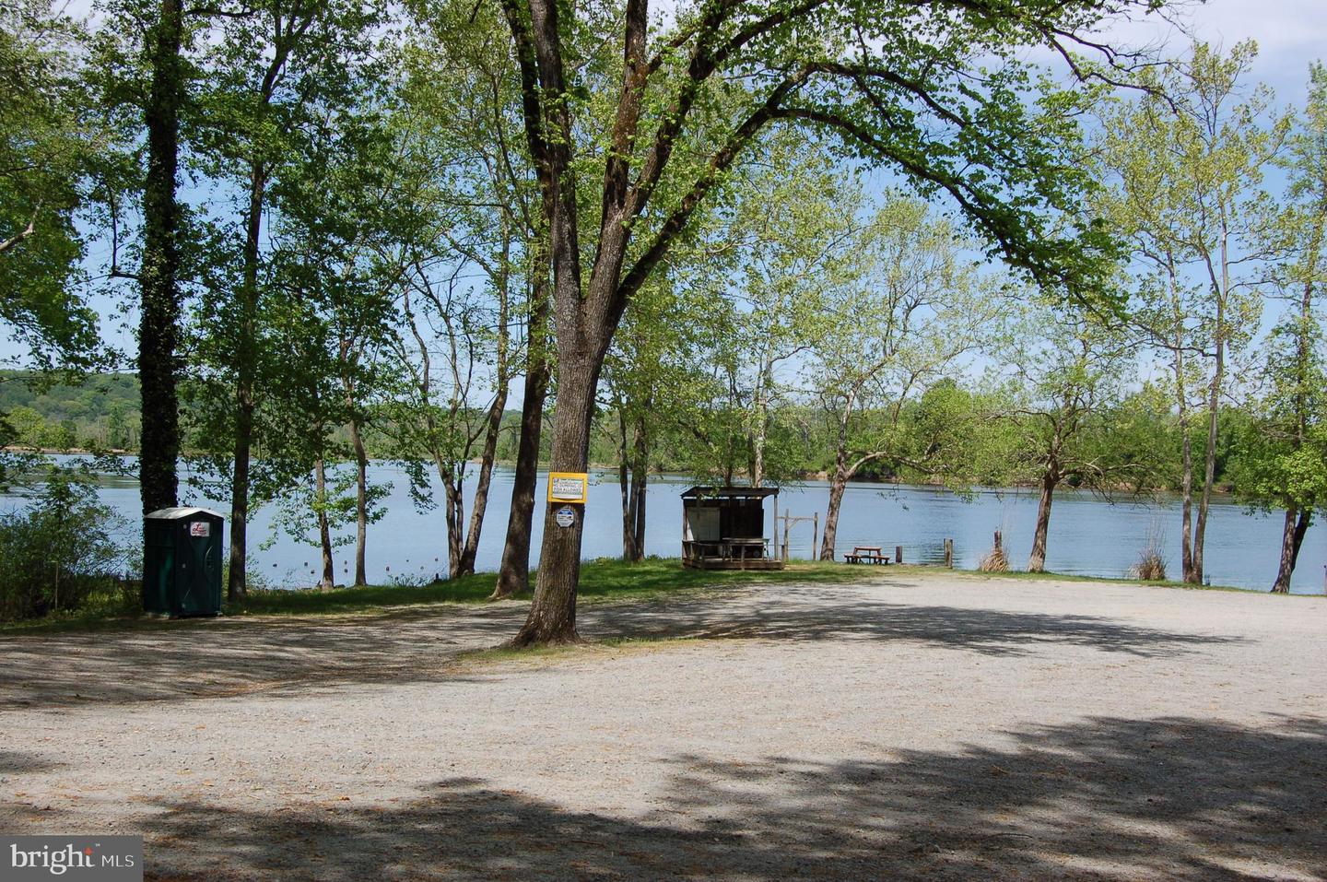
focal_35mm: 42
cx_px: 664
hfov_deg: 46.4
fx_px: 1547
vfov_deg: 31.8
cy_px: 441
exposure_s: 1/320
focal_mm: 28
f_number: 9
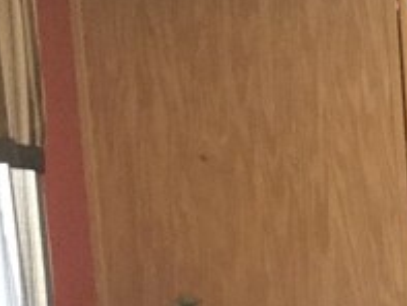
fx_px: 1894
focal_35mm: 161
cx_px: 859
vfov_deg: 8.9
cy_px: 546
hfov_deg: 11.0
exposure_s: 1/30
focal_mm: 3.3
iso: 200
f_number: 2.4
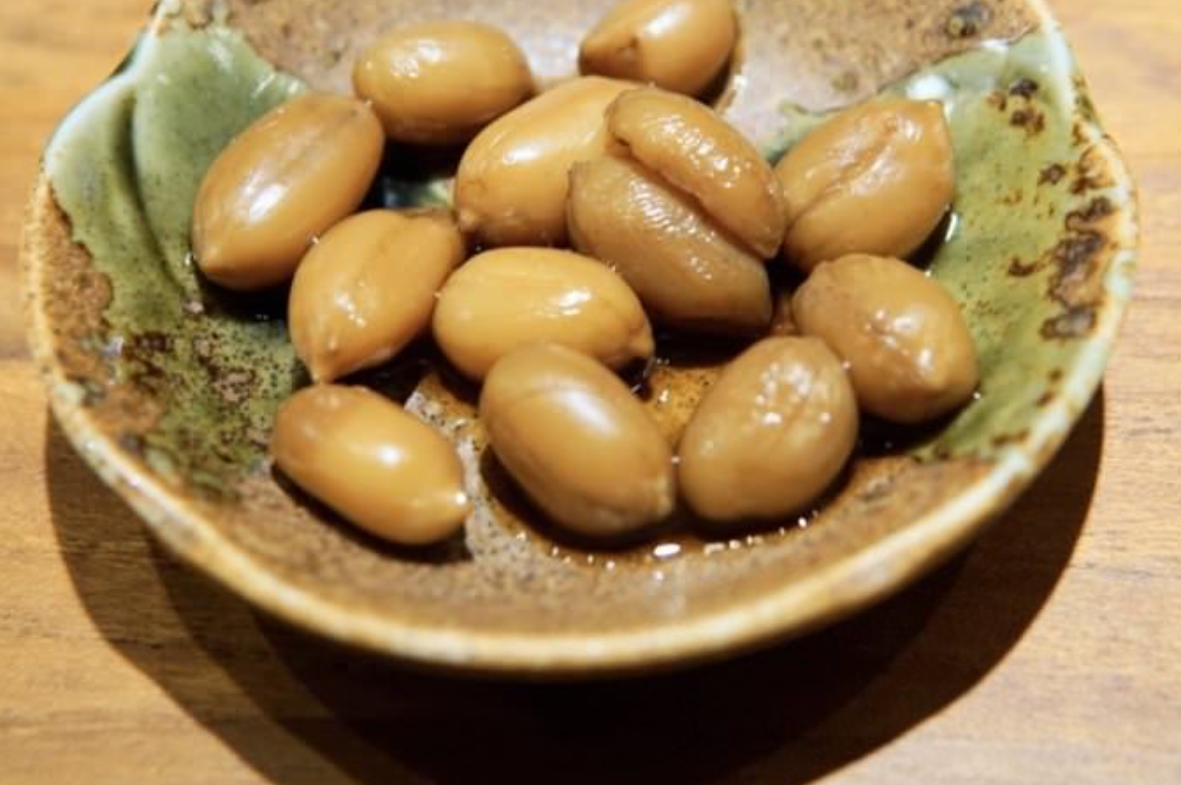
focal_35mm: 67
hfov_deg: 30.1
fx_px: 2196
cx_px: 594
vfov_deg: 20.2
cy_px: 239
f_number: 4
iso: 400
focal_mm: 30
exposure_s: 1/60
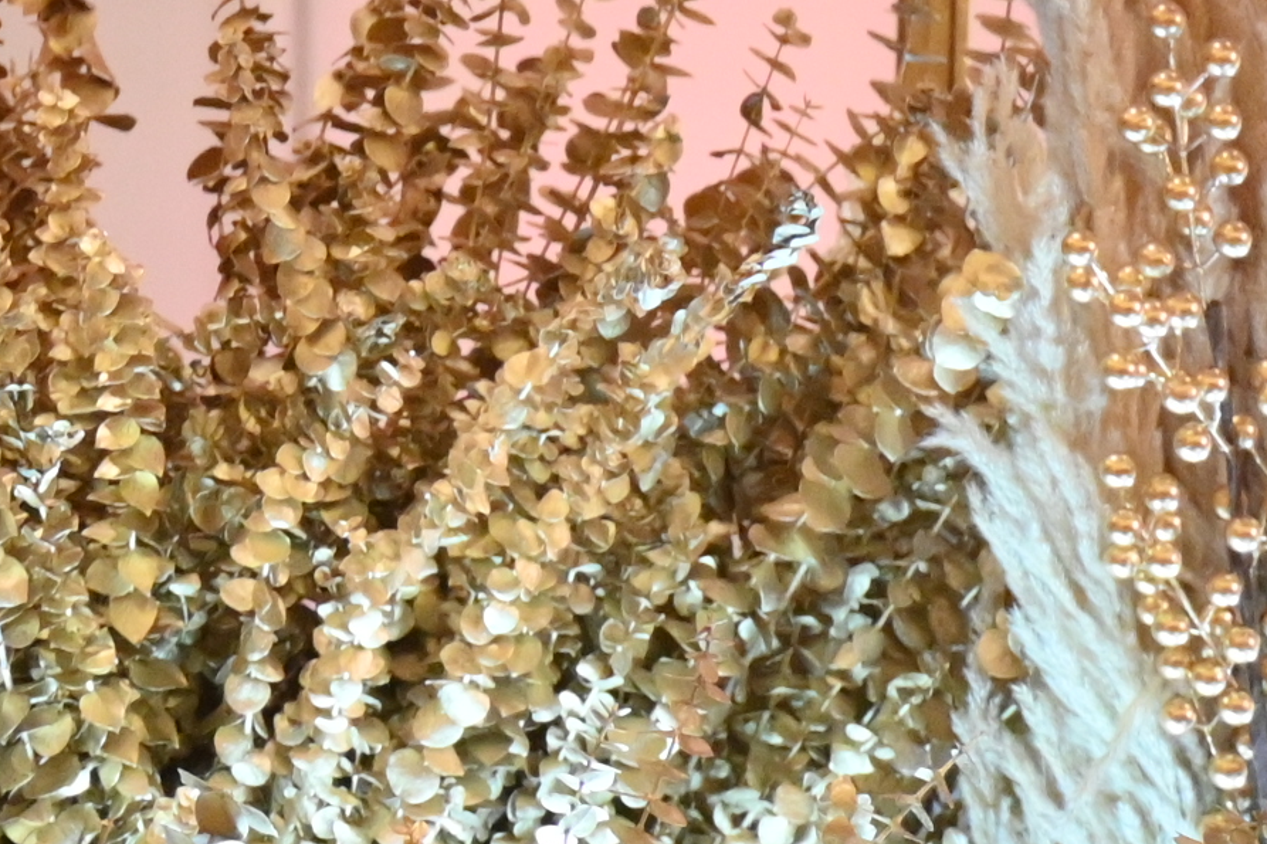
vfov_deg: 1.4
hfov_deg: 2.0
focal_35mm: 1014
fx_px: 35678
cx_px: -1931
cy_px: -732
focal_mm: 200
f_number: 5.6
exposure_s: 1/200
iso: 5000
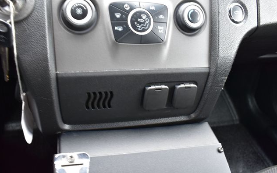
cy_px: 85
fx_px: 245
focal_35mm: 33
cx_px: 138
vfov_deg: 38.8
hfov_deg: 58.9
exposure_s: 1/15
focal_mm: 21
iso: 500
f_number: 6.3
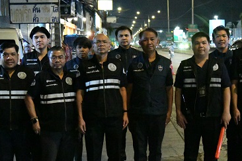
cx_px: 134
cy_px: 86
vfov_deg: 21.6
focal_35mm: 63
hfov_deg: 31.9
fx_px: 423
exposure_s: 1/200
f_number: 4
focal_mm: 31
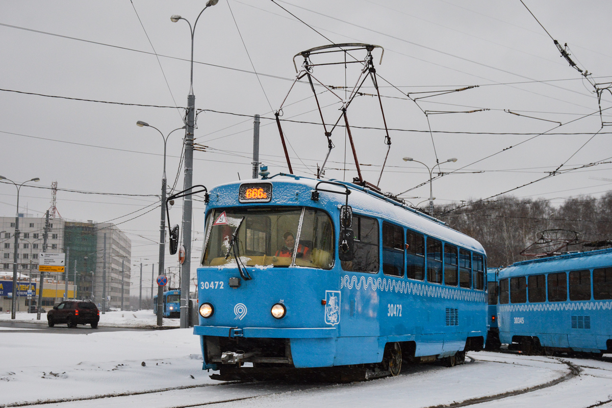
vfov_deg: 25.8
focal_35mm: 52
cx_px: 306
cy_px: 204
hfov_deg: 37.9
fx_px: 892
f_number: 7.1
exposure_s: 1/400
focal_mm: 35
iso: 800
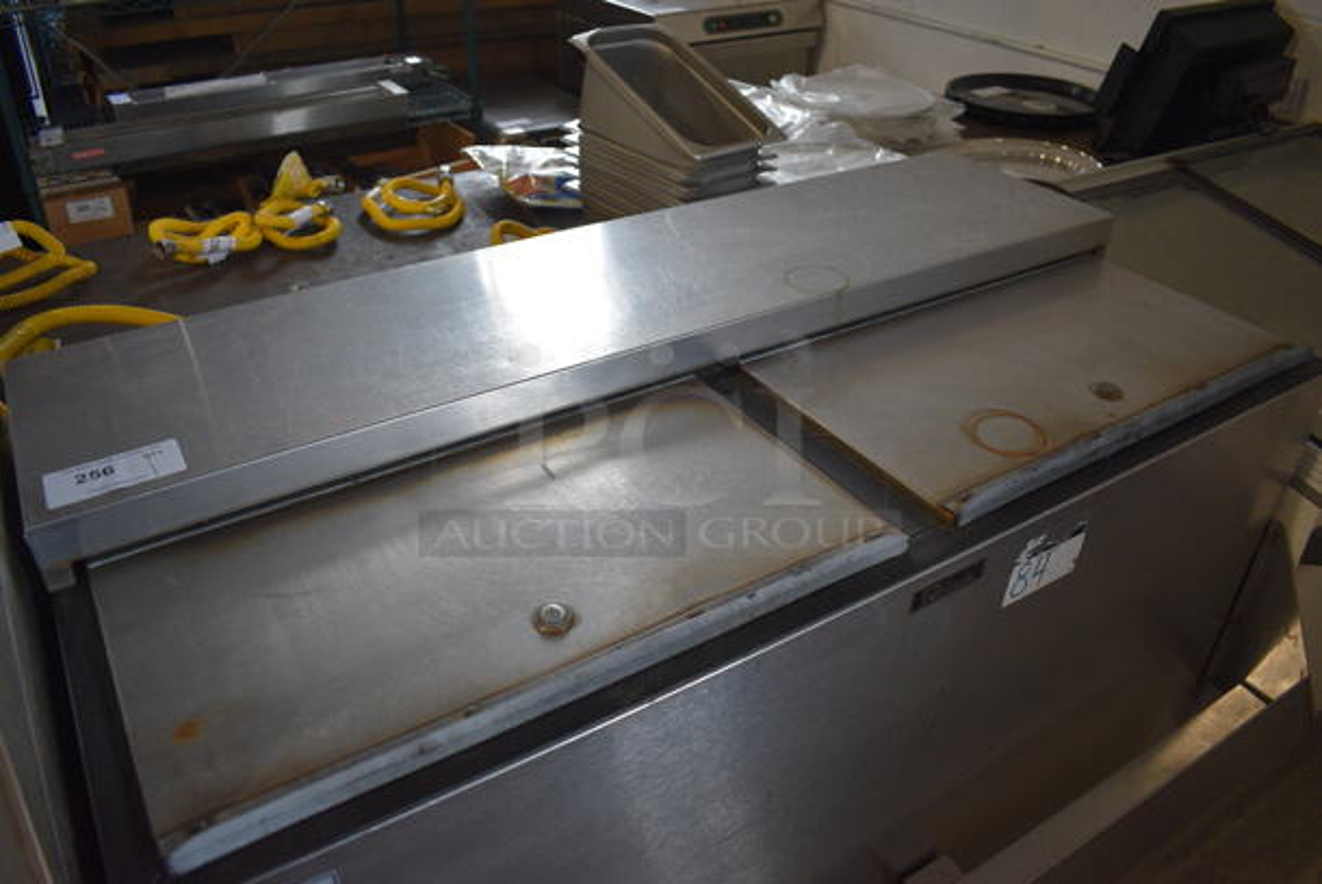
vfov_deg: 48.0
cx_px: 661
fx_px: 992
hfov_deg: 67.3
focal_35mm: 27
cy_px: 442
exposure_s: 1/200
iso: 800
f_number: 3.5
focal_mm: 18
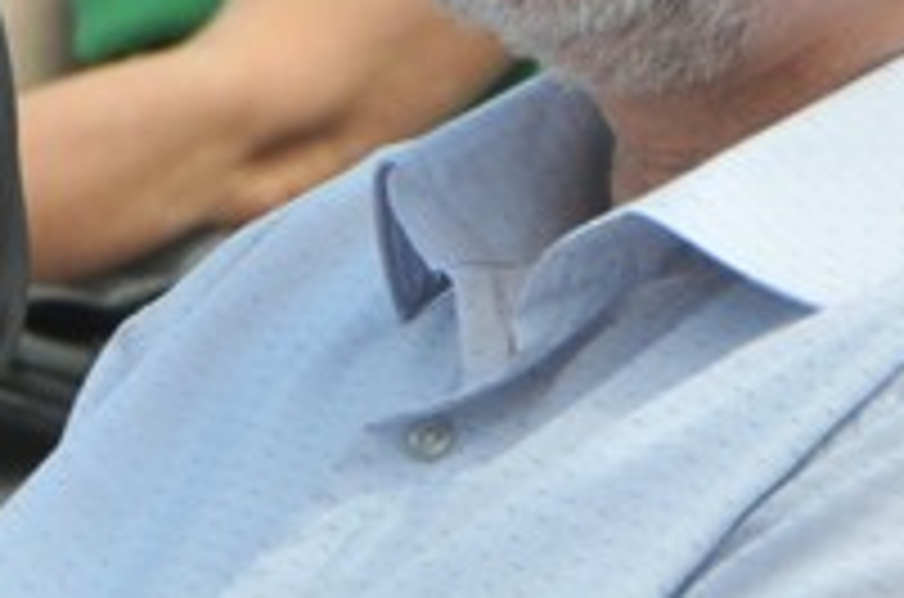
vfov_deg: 1.4
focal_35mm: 994
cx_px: -648
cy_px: 81
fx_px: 24901
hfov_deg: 2.1
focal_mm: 130
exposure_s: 1/250
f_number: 8
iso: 200
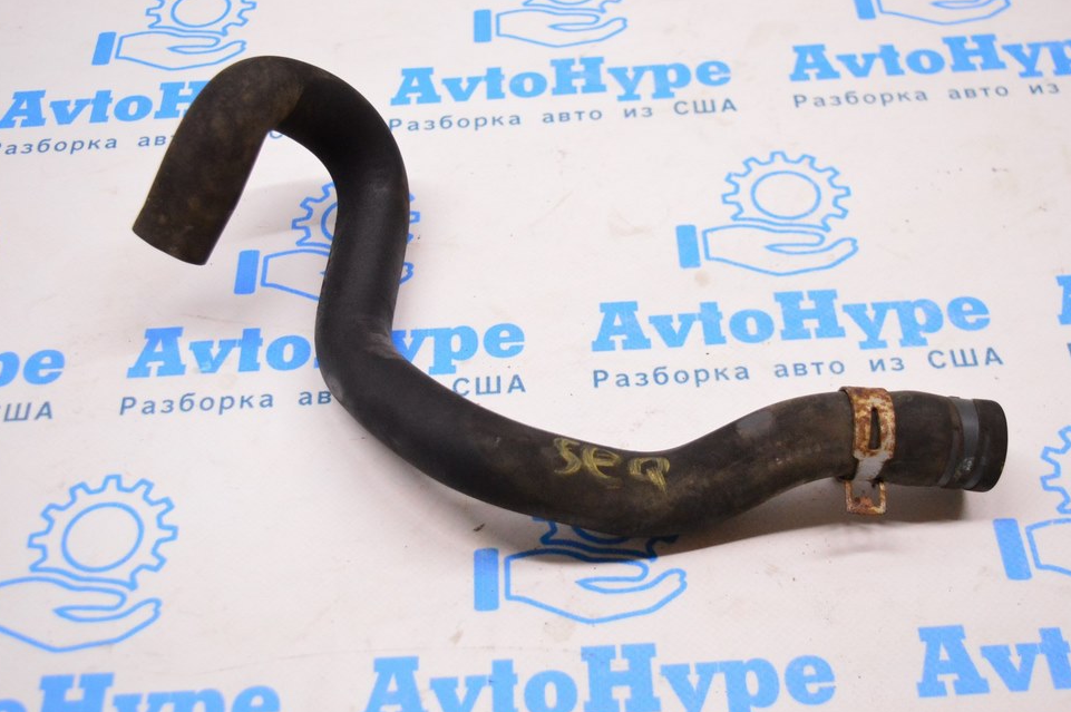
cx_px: 527
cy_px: 356
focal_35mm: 50
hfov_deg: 40.0
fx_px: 1472
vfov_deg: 27.2
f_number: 4.2
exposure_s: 1/320
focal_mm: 31
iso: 3200
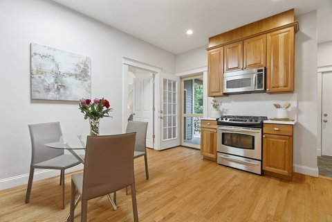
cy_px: 111
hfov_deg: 96.7
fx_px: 148
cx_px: 166
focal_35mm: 16
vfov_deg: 73.7
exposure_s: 1
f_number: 8
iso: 320
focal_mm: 16
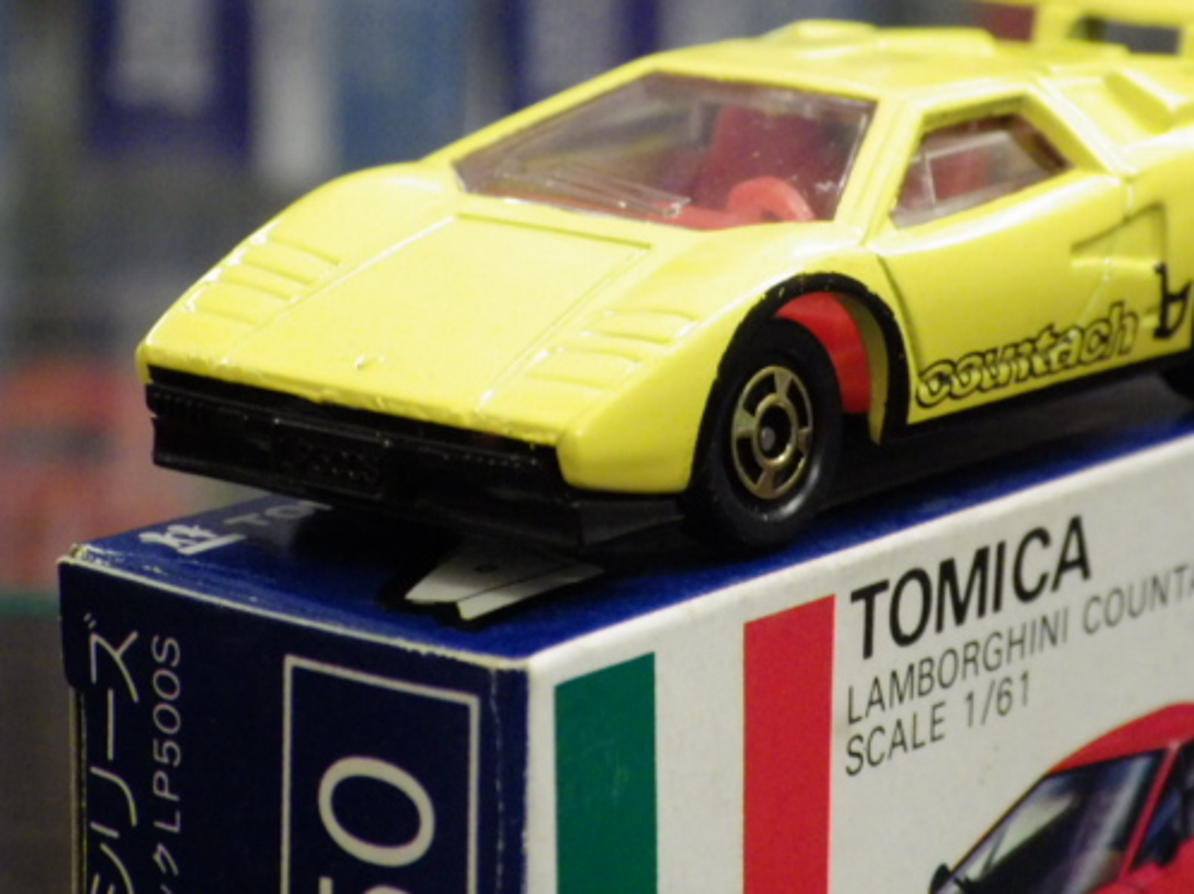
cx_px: 741
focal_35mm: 153
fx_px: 5275
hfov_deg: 12.9
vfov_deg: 9.7
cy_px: 326
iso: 800
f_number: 4.8
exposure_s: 1/30
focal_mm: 21.3
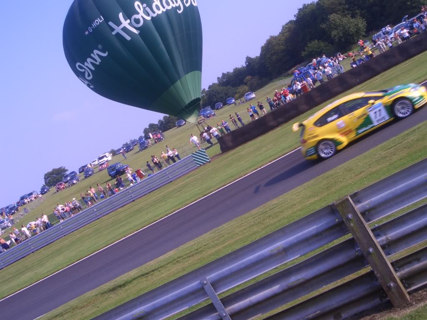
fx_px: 641
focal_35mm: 52
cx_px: 214
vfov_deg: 28.0
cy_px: 160
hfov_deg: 36.8
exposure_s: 1/320
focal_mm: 6.9
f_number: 4.6
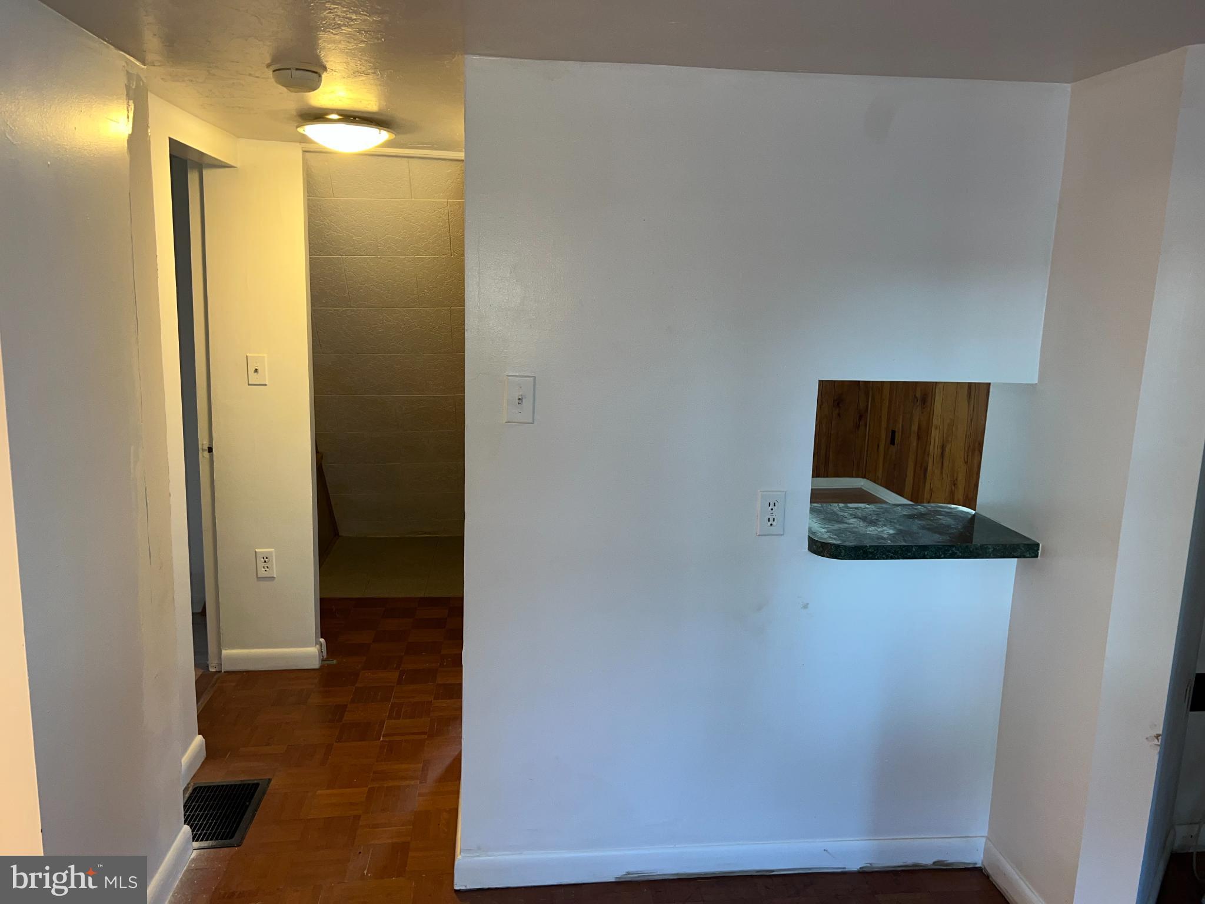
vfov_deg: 53.1
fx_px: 905
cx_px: 602
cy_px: 452
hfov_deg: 67.3
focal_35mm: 26
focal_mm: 5.7
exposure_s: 1/24
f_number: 1.5
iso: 64
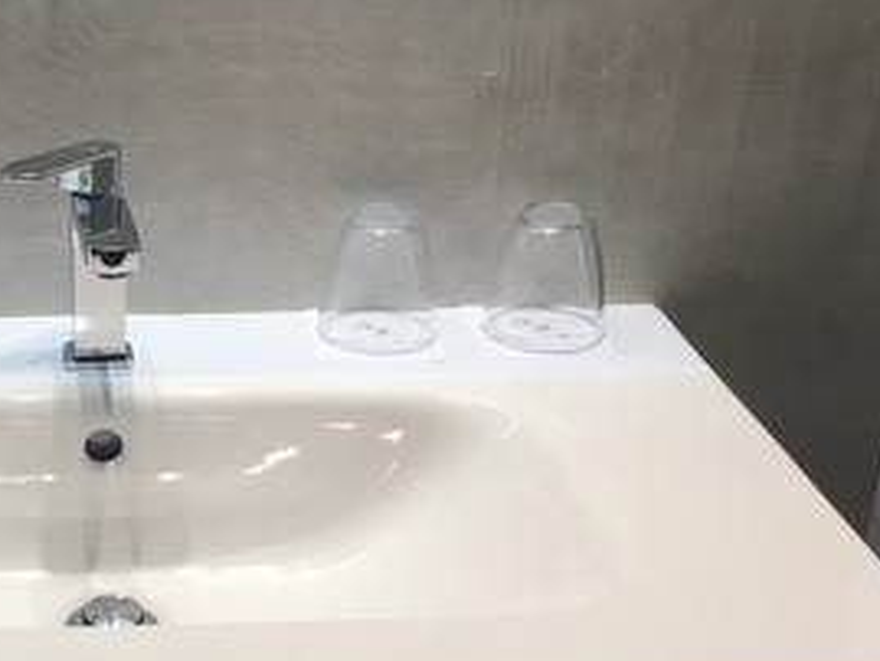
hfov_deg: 27.0
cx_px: 52
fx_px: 1755
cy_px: 438
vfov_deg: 21.2
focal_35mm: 69
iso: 25
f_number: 2.2
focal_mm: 4.15
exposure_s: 1/33
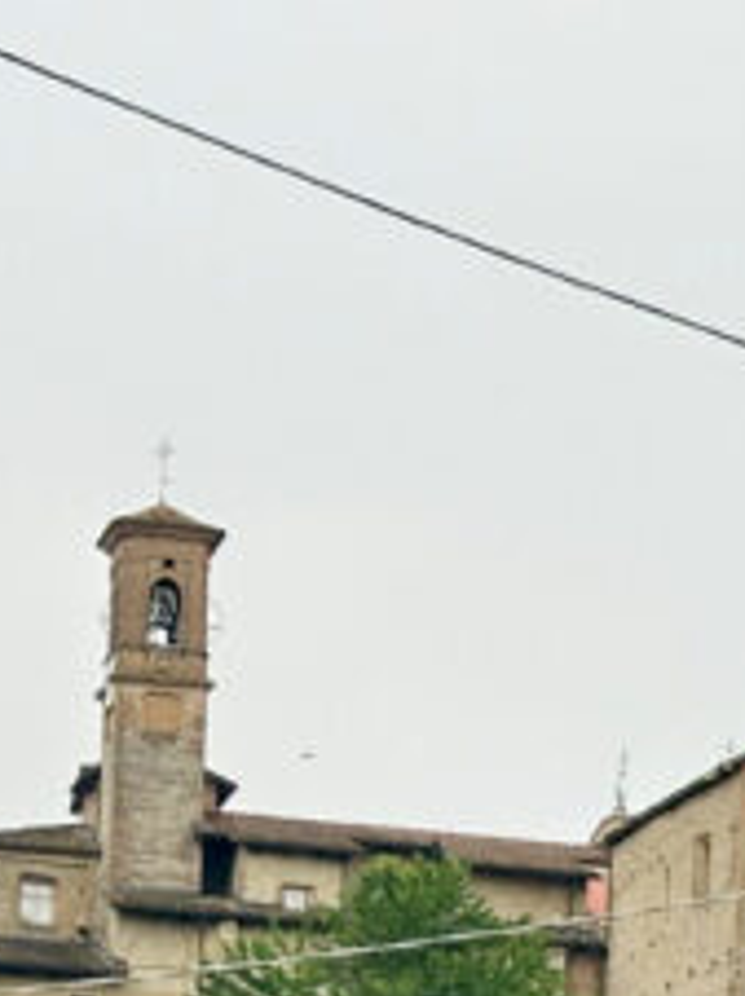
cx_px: 820
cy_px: 1159
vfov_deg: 16.0
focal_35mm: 119
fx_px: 3421
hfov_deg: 12.2
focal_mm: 6.86
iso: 64
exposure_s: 1/1613
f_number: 1.78
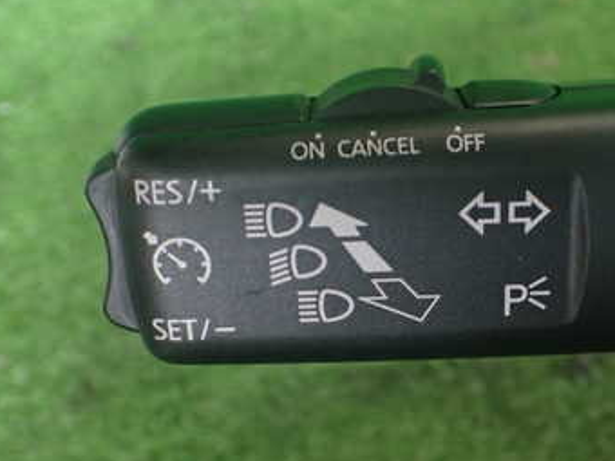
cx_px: 436
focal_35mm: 53
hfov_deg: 35.6
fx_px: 942
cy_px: 269
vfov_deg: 27.5
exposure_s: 1/125
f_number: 2.3
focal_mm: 5.4
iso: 640
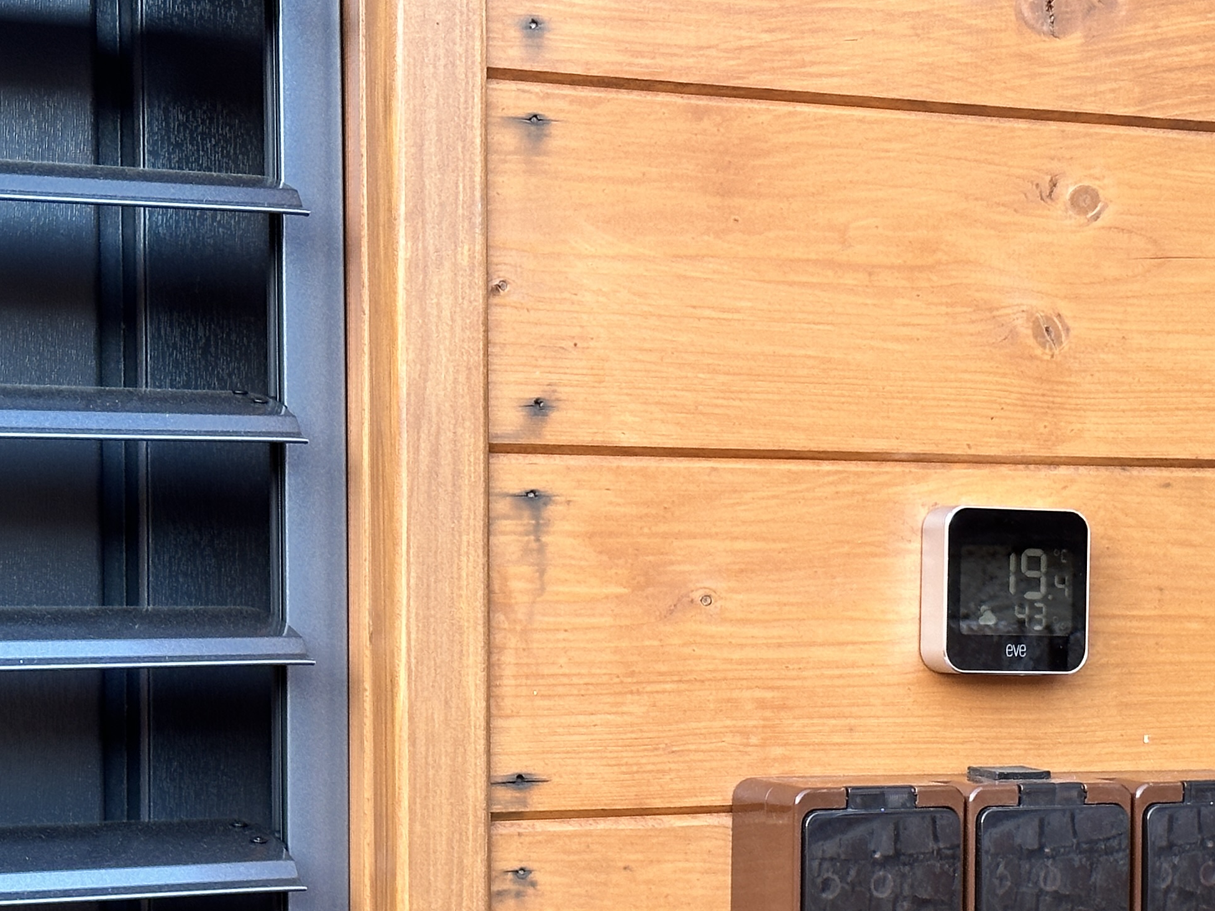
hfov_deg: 19.7
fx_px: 3475
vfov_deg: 14.8
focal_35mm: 99
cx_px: 892
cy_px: 775
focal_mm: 6.86
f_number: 1.78
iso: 80
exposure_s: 1/121
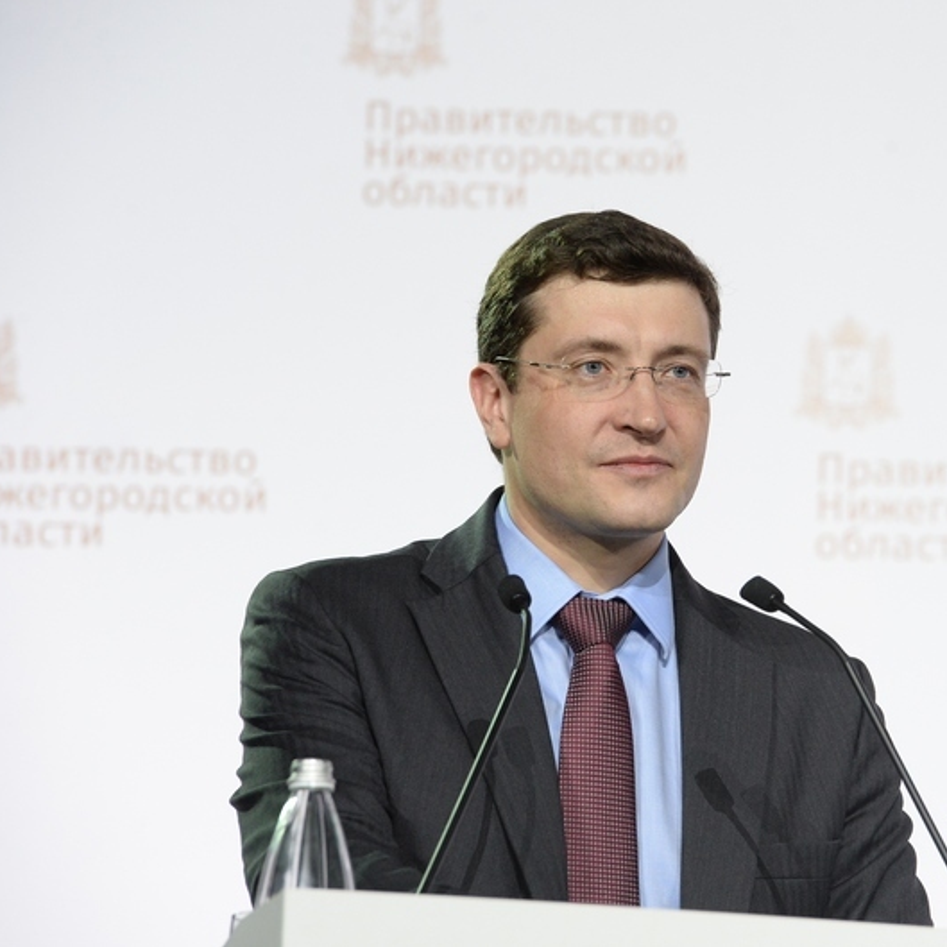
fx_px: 7954
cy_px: 474
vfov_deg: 6.8
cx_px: 636
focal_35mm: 257
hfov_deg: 6.8
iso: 3200
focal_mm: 200
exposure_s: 1/160
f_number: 6.3
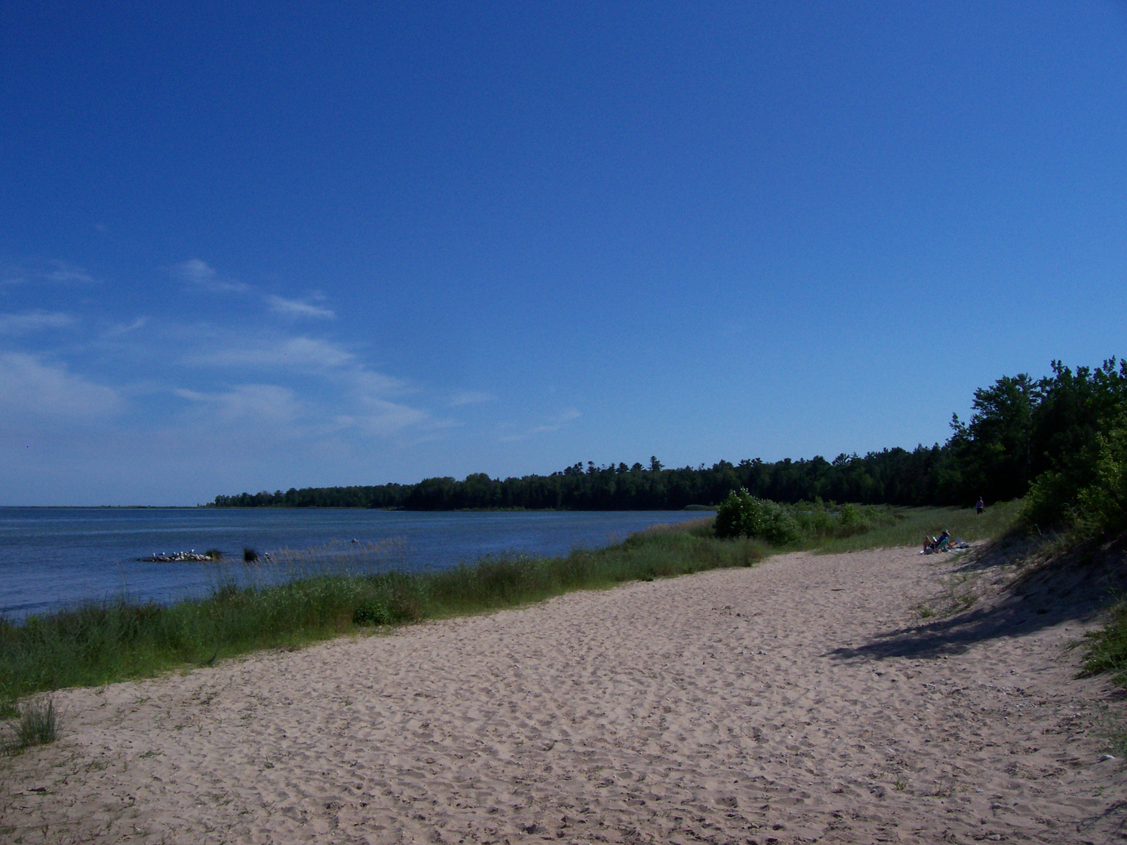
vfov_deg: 41.8
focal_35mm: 34
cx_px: 564
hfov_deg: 54.0
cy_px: 422
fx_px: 1107
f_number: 5.1
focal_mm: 5.6
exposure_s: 1/861
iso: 80
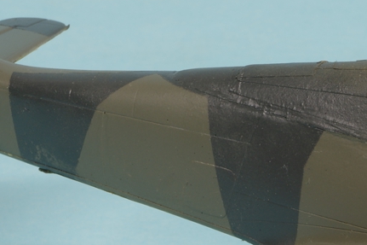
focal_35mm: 334
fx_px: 3403
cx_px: 296
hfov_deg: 6.2
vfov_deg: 4.1
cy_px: 230
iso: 100
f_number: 18
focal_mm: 60
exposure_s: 1.6
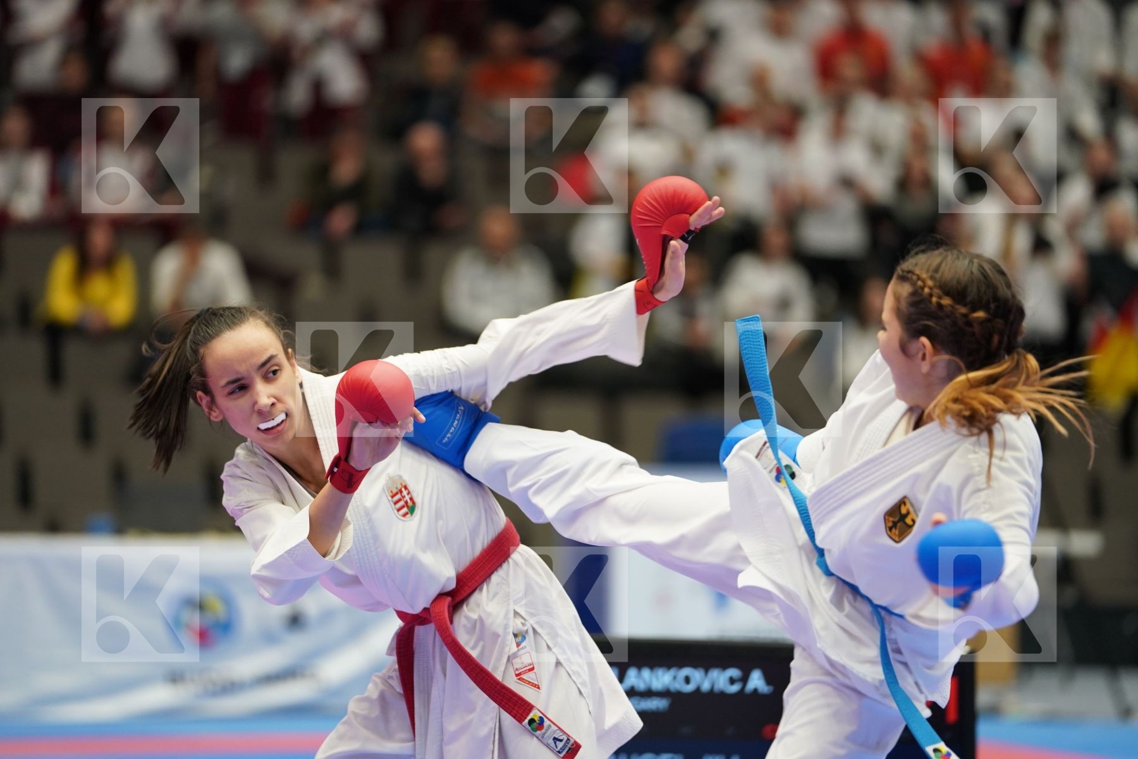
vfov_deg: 7.0
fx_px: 6164
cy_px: 380
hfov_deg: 10.5
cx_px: 569
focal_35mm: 195
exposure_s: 1/500
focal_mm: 195
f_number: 2.8
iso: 1600
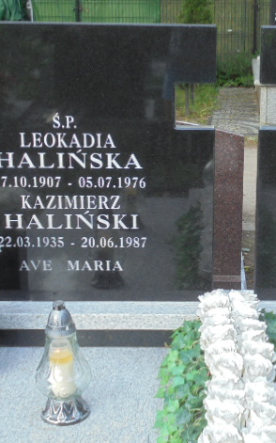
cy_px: 220
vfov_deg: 33.0
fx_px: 747
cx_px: 230
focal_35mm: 62
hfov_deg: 20.6
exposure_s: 1/30
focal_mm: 7.8
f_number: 4.5
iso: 100
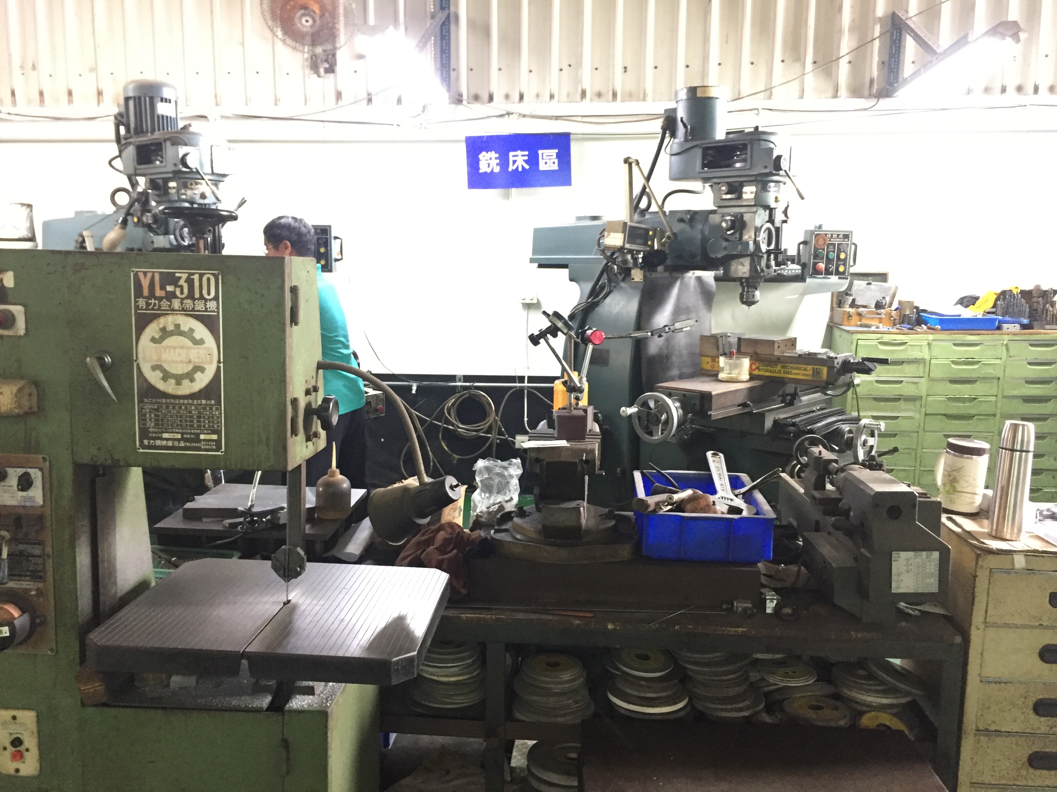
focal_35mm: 29
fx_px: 886
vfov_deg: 48.2
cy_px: 396
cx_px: 528
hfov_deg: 61.7
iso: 250
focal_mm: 4.15
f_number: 2.2
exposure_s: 1/20
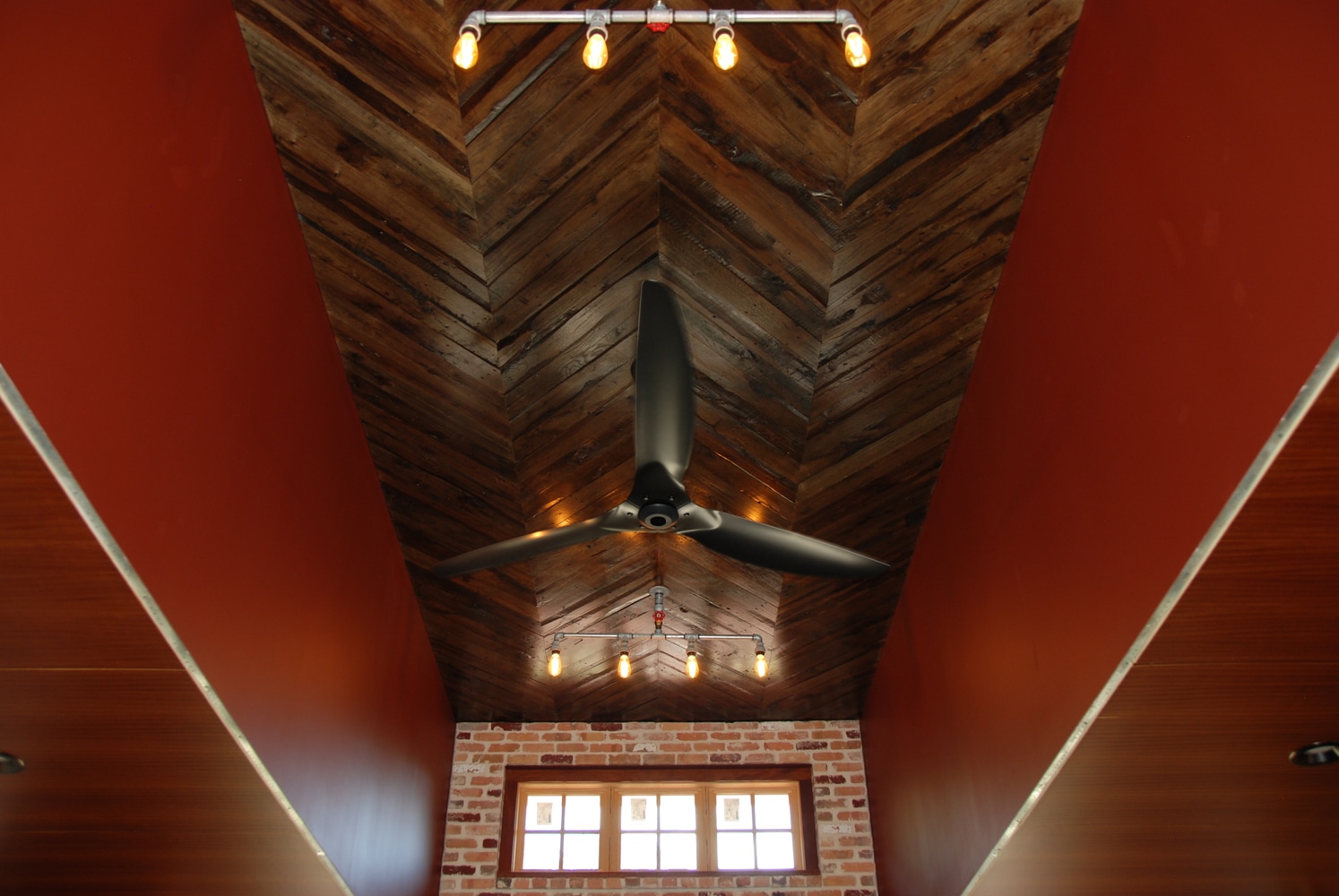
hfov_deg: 61.9
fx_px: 1117
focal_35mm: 30
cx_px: 670
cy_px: 448
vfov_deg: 43.7
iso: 200
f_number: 3.8
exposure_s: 1/60
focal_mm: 20
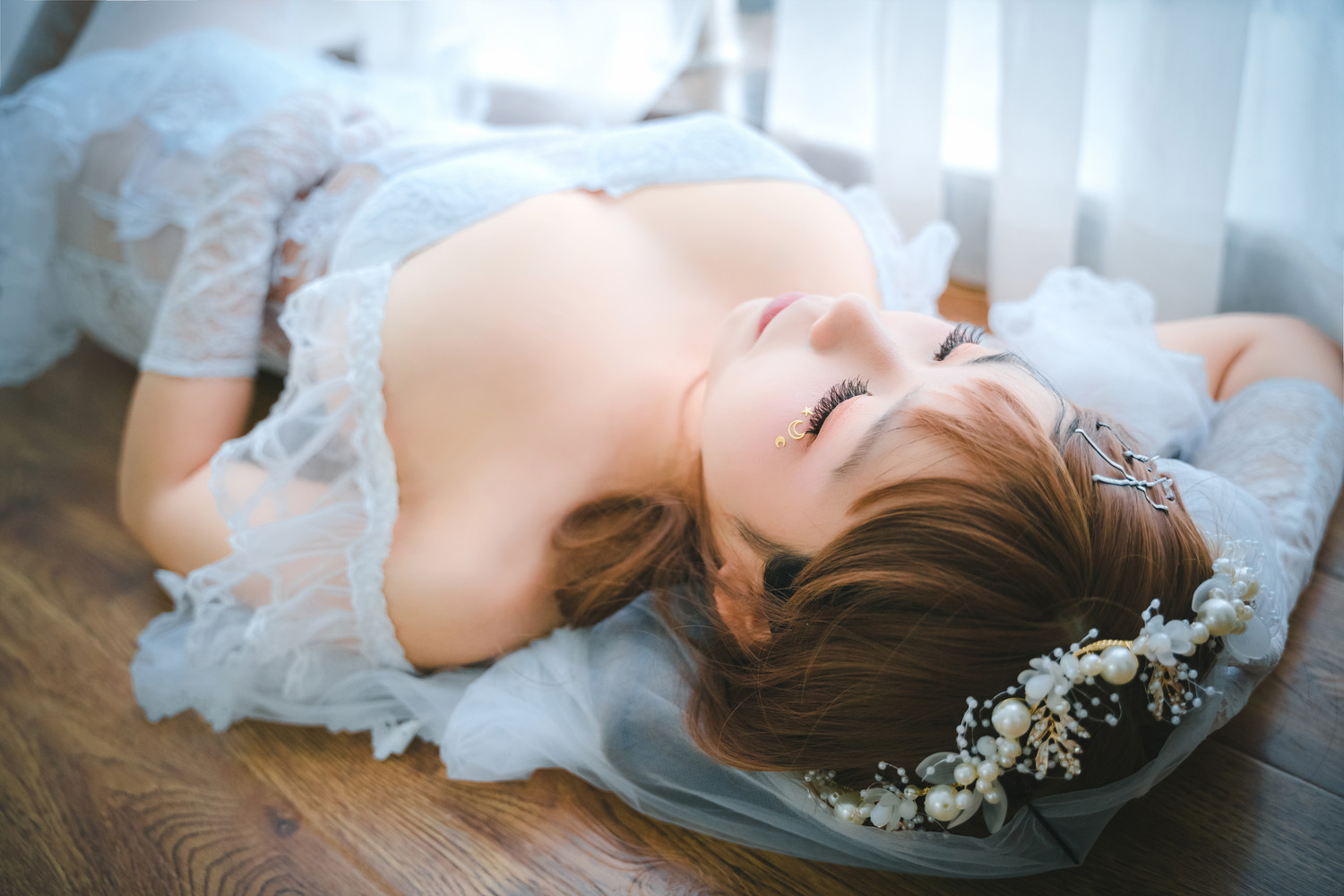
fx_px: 1370
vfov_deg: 36.2
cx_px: 672
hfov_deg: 52.3
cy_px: 448
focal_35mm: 37
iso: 3200
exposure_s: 1/40
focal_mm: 36.7
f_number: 2.8
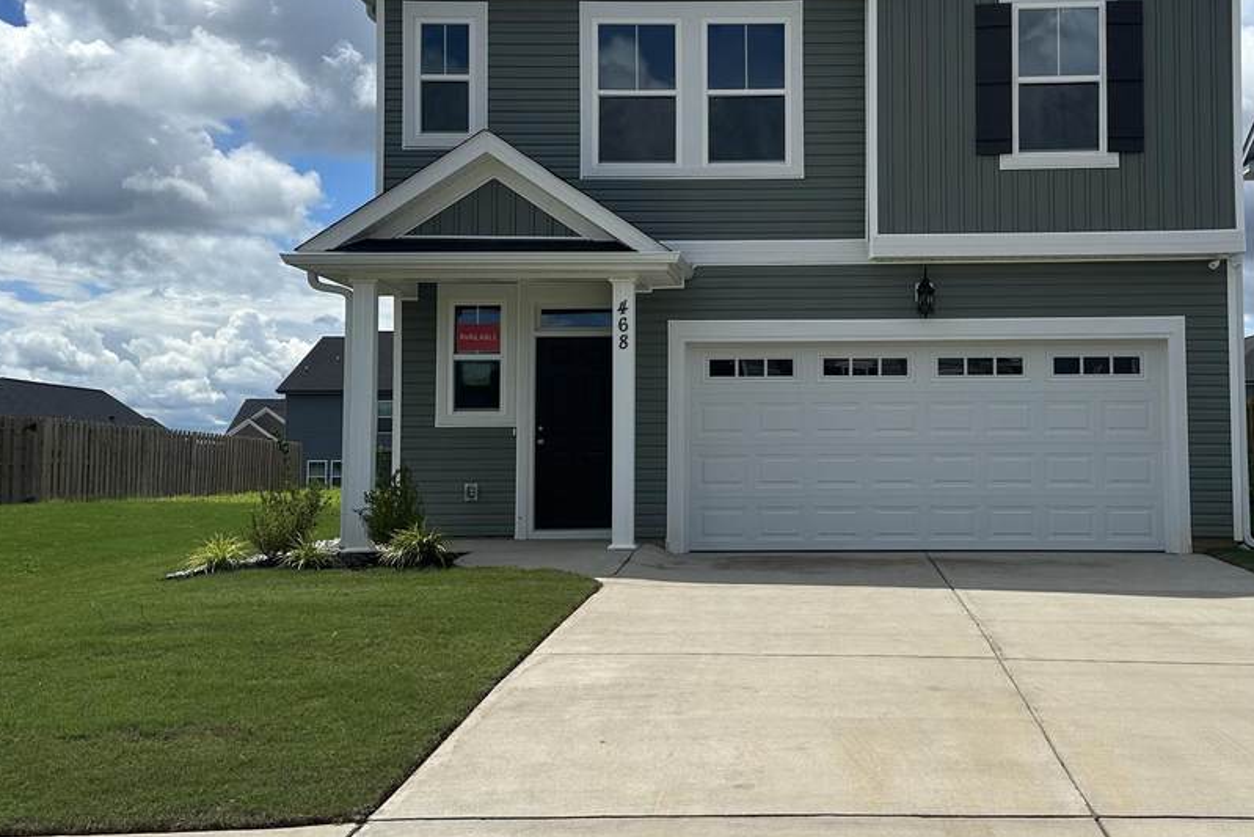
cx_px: 793
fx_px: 1393
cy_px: 364
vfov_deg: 33.4
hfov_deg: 48.0
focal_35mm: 40
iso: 80
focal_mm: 6.86
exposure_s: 1/8929
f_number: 1.78
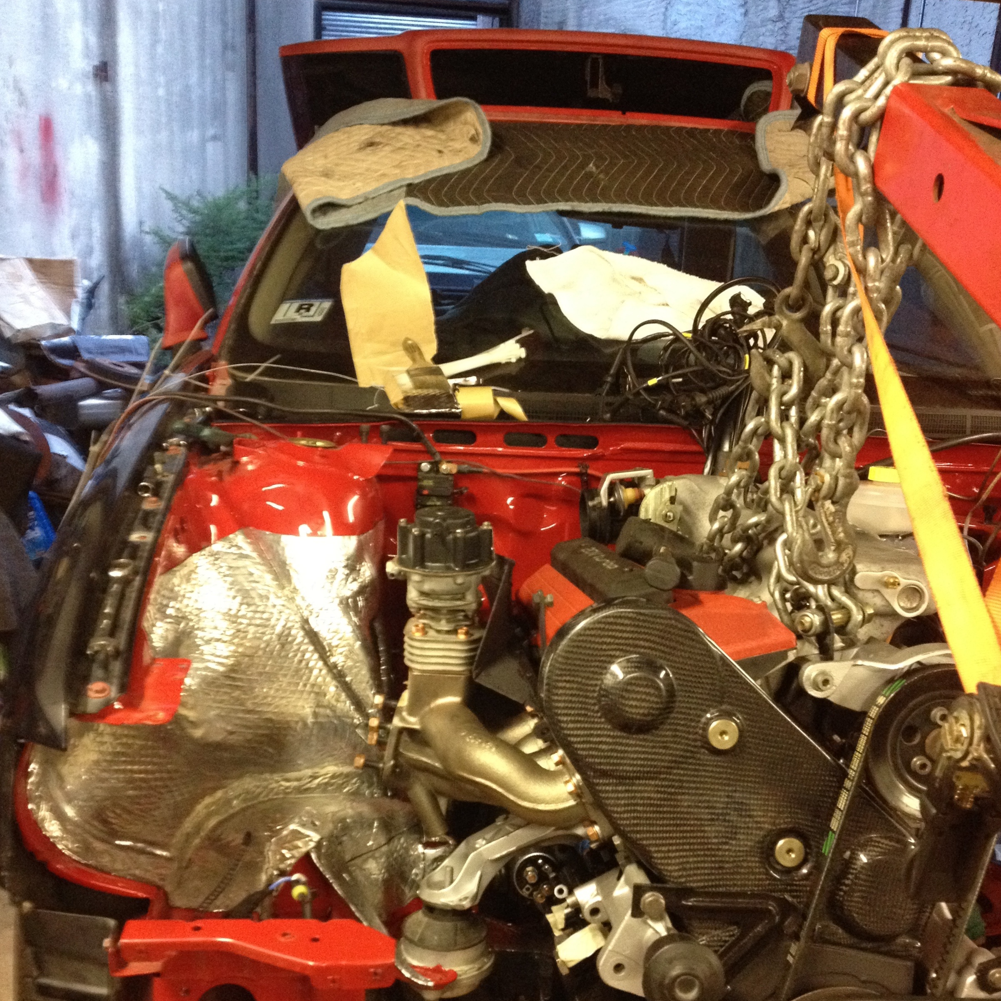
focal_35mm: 42
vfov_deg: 39.8
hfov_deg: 40.0
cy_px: 617
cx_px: 496
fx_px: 1374
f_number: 2.4
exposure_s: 1/15
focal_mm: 4.28
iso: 400
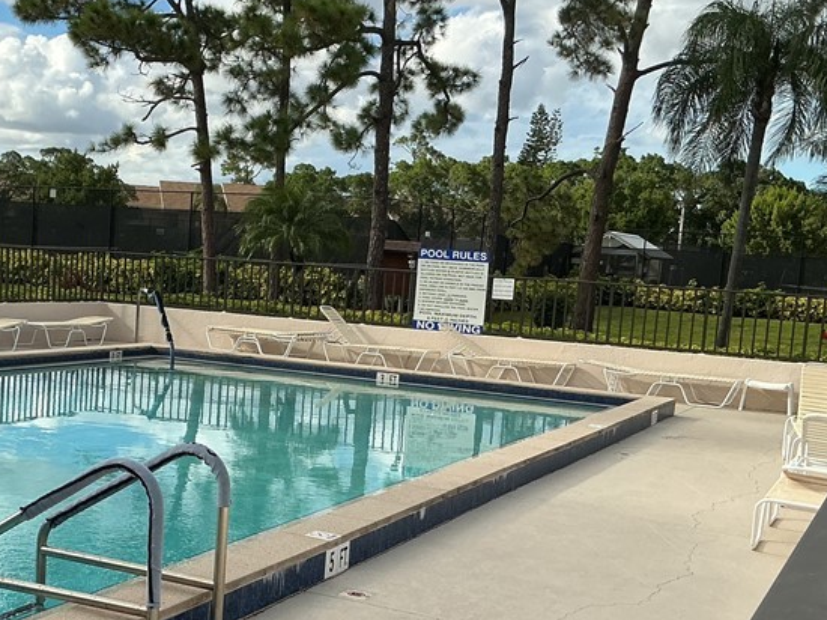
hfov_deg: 34.7
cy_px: 379
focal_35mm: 54
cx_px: 192
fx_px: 1290
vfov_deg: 26.9
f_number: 1.8
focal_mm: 3
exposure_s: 1/2141
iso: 25
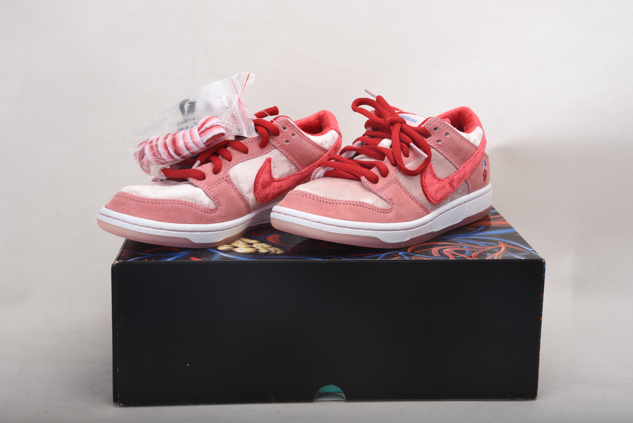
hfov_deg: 28.8
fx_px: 1231
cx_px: 316
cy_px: 212
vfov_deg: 19.5
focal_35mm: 70
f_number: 9
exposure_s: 1/200
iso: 100
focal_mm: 70
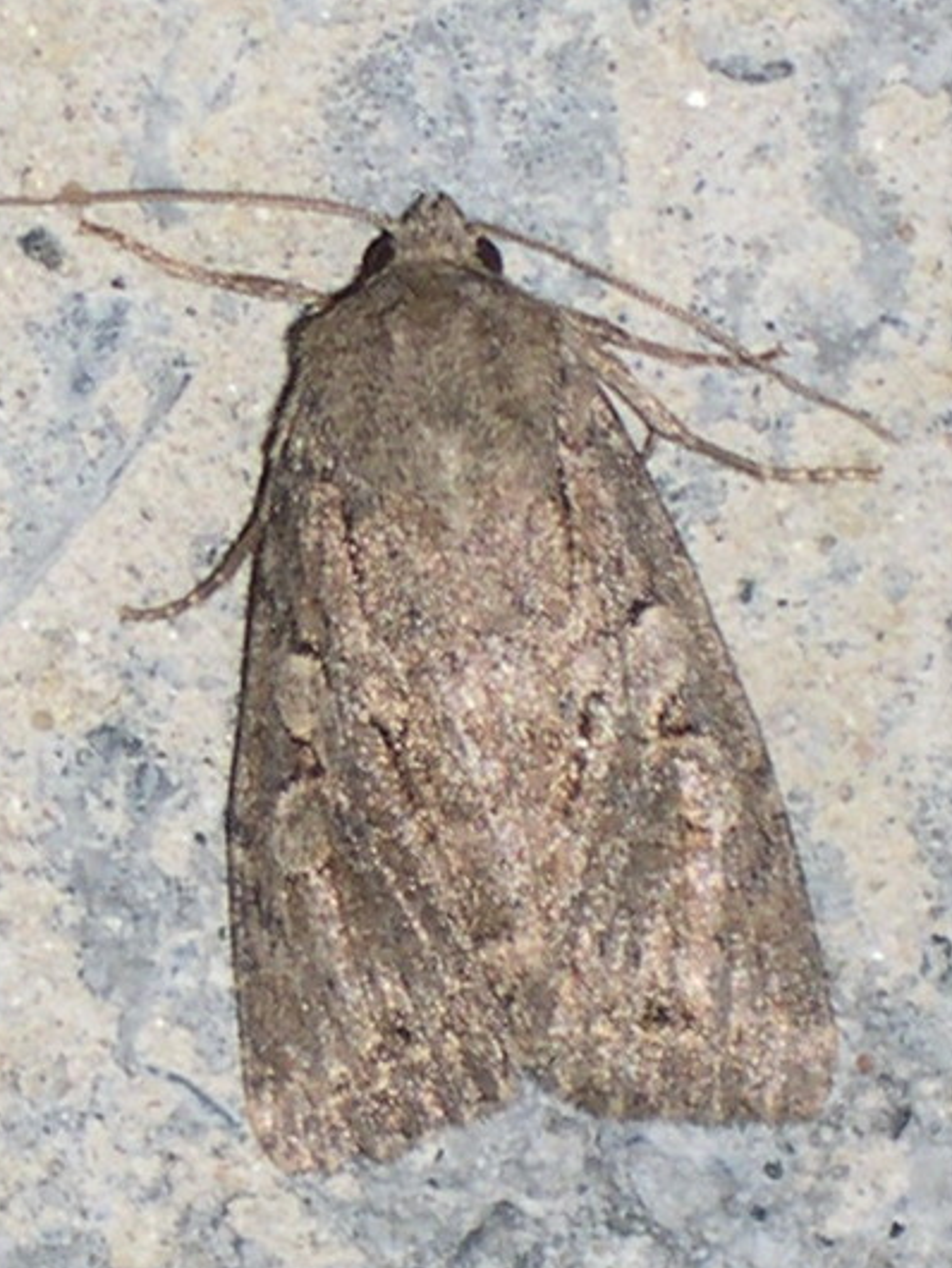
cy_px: 679
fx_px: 6302
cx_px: 457
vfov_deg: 11.5
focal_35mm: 172
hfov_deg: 8.6
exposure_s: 1/60
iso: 100
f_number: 4.9
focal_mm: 24
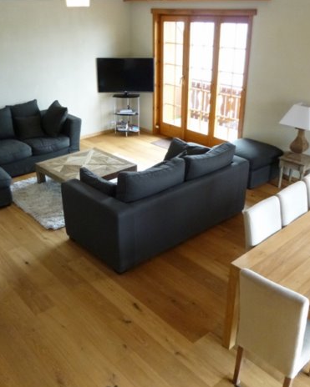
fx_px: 379
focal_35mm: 33
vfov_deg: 54.2
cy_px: 194
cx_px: 142
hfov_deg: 44.5
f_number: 3.1
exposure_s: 1/40
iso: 400
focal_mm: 4.5
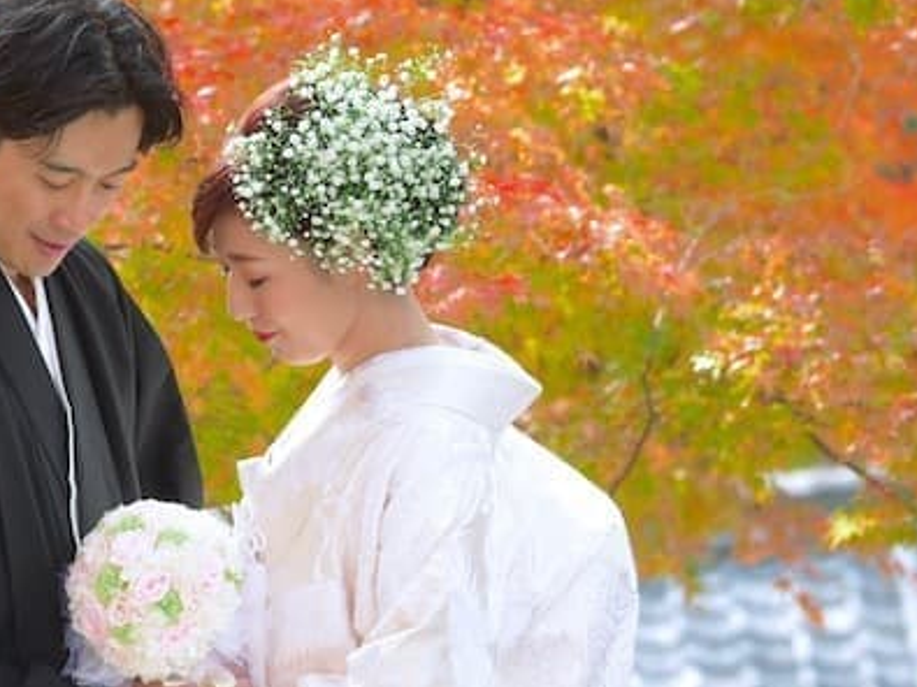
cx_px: -202
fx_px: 9348
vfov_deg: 4.2
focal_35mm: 353
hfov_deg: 5.6
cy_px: 104
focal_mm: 145
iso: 800
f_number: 7.1
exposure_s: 1/200
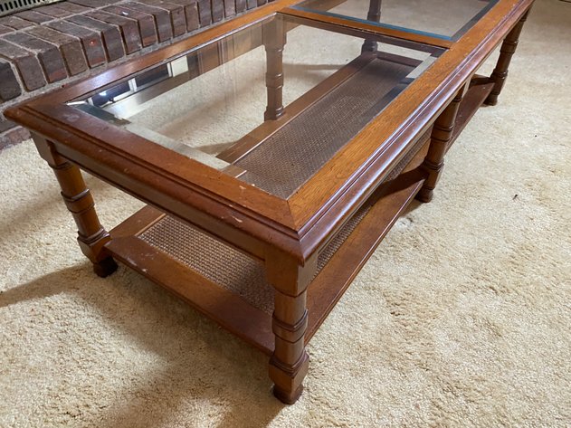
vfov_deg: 53.0
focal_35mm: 26
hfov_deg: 67.3
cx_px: 286
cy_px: 214
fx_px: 429
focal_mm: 4.25
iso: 500
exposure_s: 1/60
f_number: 1.8
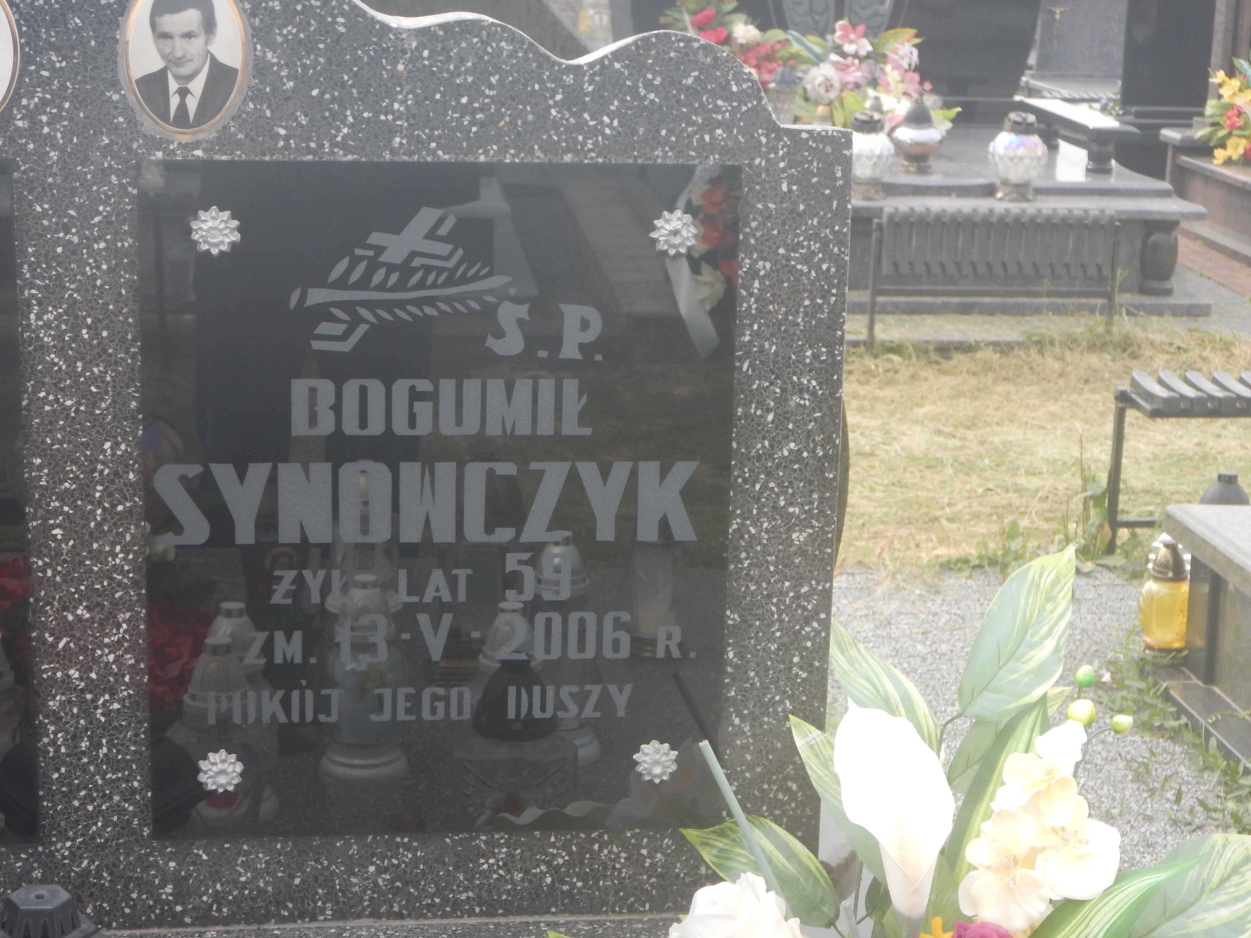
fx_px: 2421
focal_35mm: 67
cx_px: 626
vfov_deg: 21.9
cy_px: 469
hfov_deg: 29.0
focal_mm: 12
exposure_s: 1/200
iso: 125
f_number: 4.5
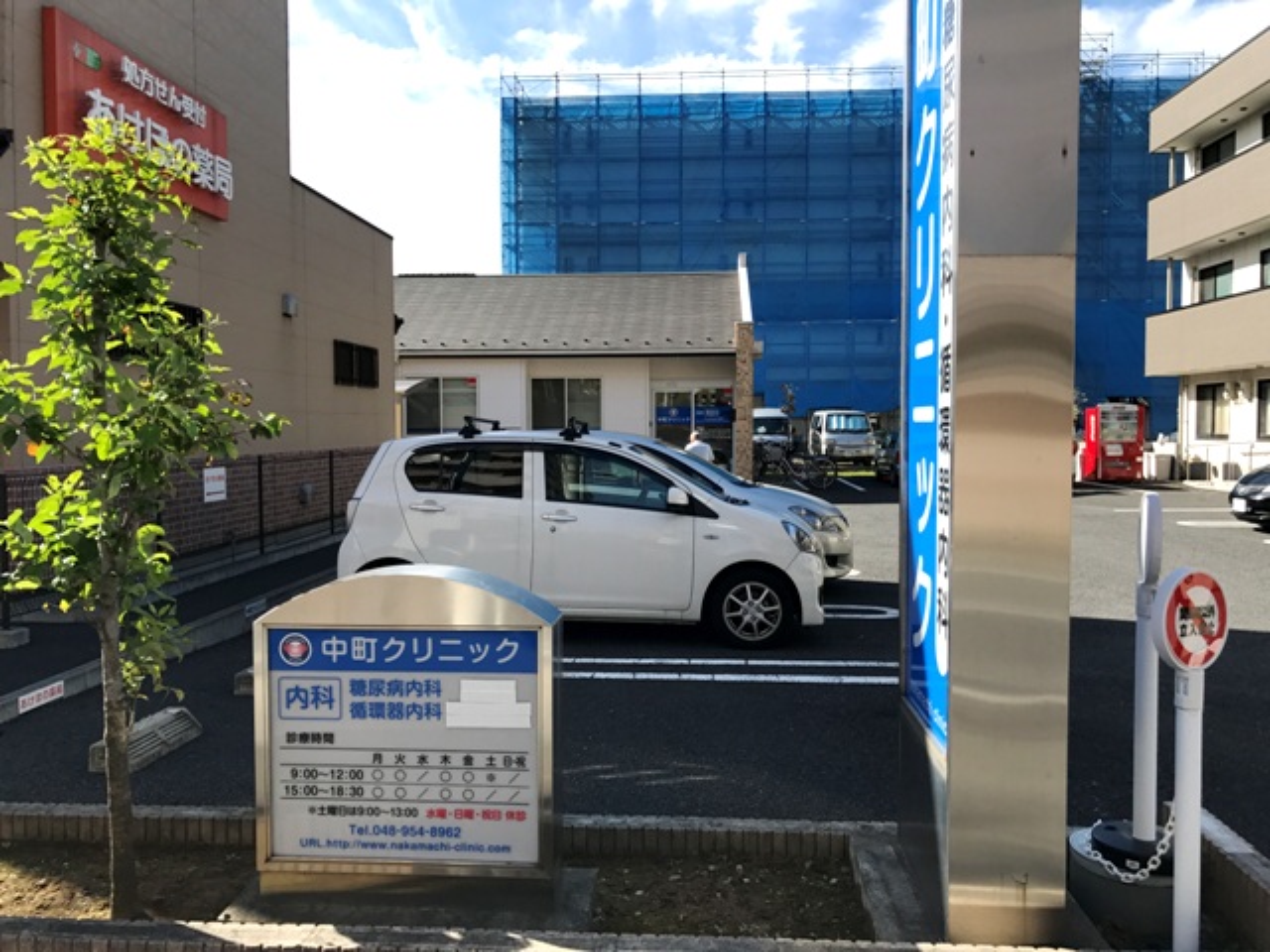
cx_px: 635
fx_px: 1027
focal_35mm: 28
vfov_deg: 49.7
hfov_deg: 63.4
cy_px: 476
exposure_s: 1/1227
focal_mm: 3.99
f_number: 1.8
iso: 20
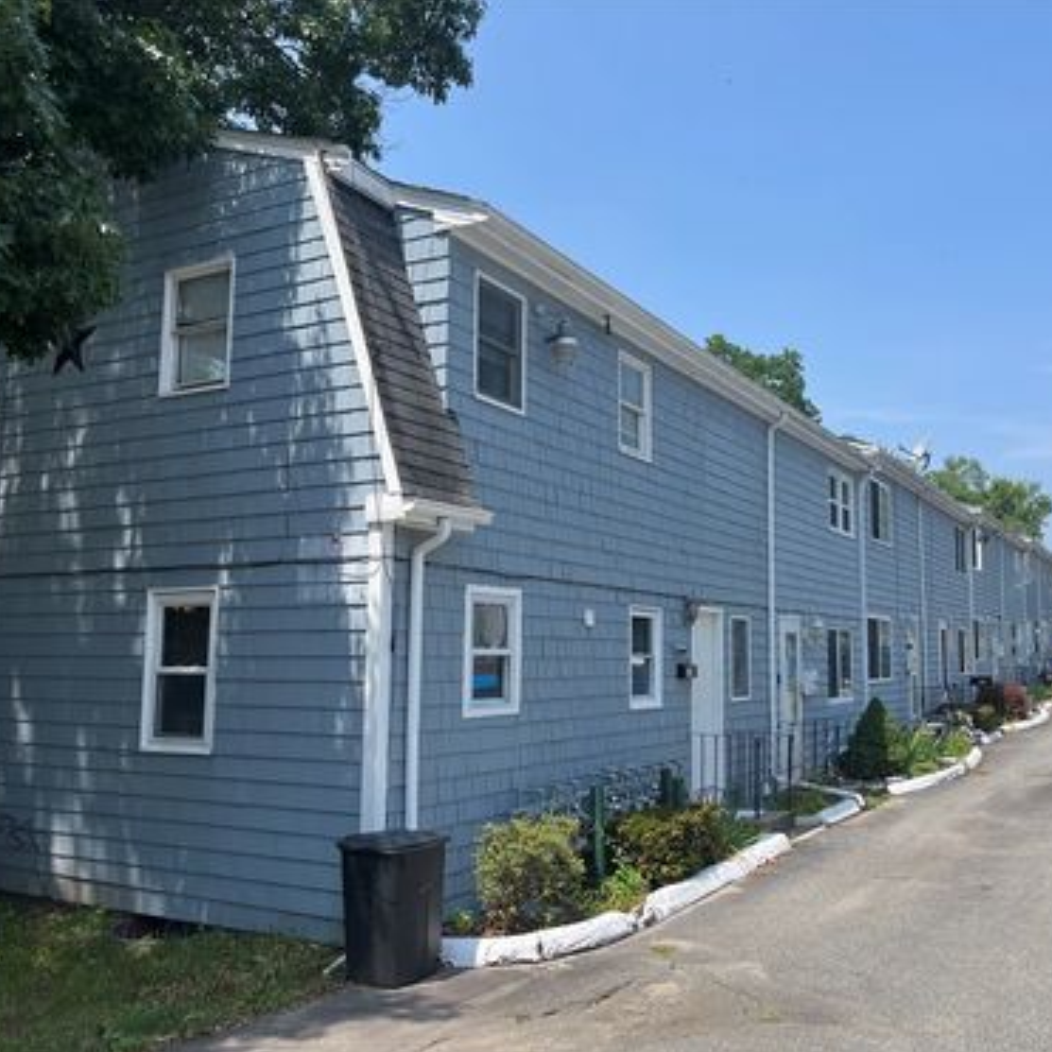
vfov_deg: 52.5
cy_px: 526
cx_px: 578
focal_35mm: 31
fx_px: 1066
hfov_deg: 52.4
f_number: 1.6
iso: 50
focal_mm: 5.1
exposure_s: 1/2632
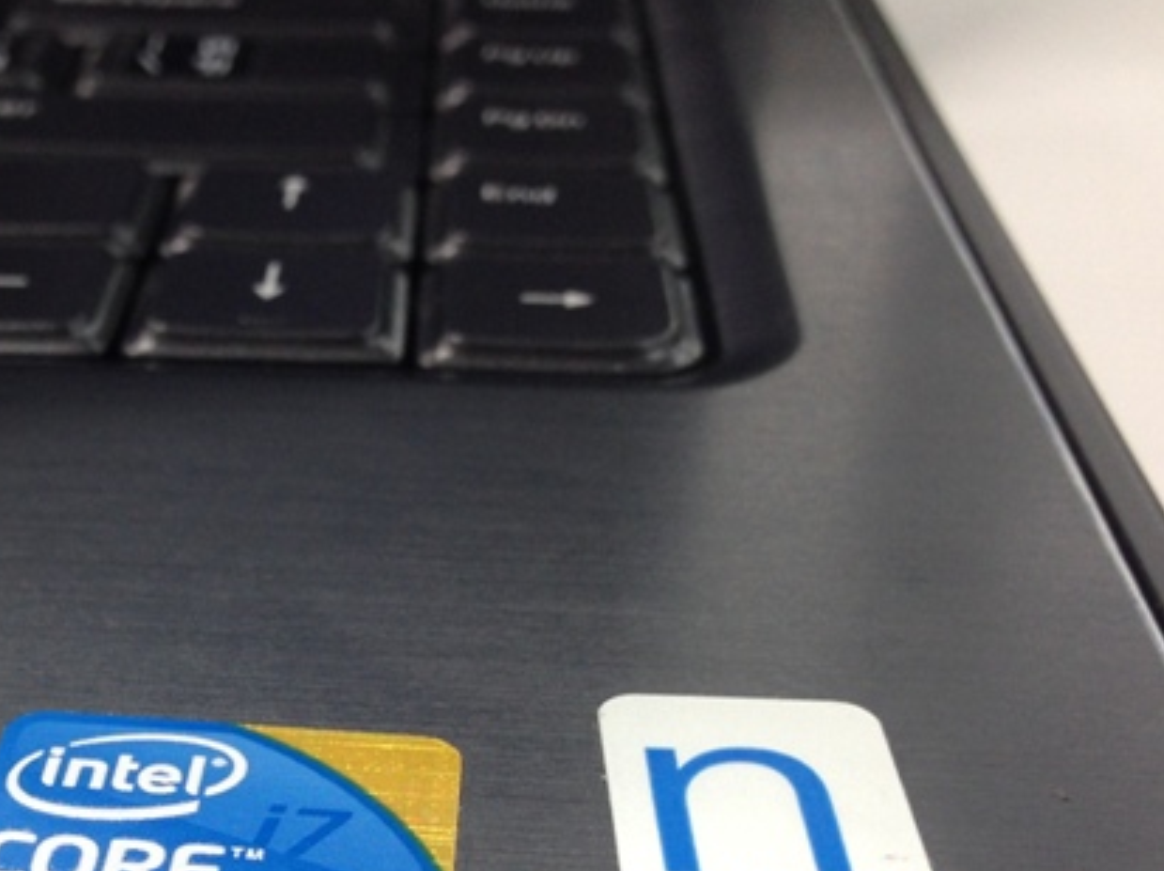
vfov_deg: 22.6
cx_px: 183
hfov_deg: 29.4
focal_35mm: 64
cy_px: 705
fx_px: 2150
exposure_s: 1/20
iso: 80
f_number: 2.4
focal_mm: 4.12
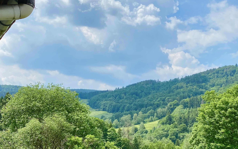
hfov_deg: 43.1
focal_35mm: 46
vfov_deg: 27.5
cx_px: 151
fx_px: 298
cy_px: 116
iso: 32
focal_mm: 4.25
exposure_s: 1/3610
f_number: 1.8
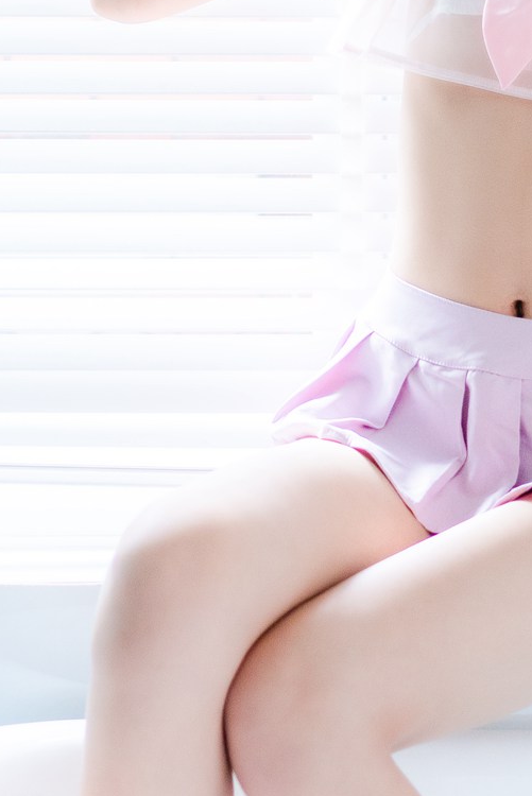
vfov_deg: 15.0
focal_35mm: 135
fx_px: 2988
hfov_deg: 10.2
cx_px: 379
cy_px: 67
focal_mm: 35
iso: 640
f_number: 2
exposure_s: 1/80
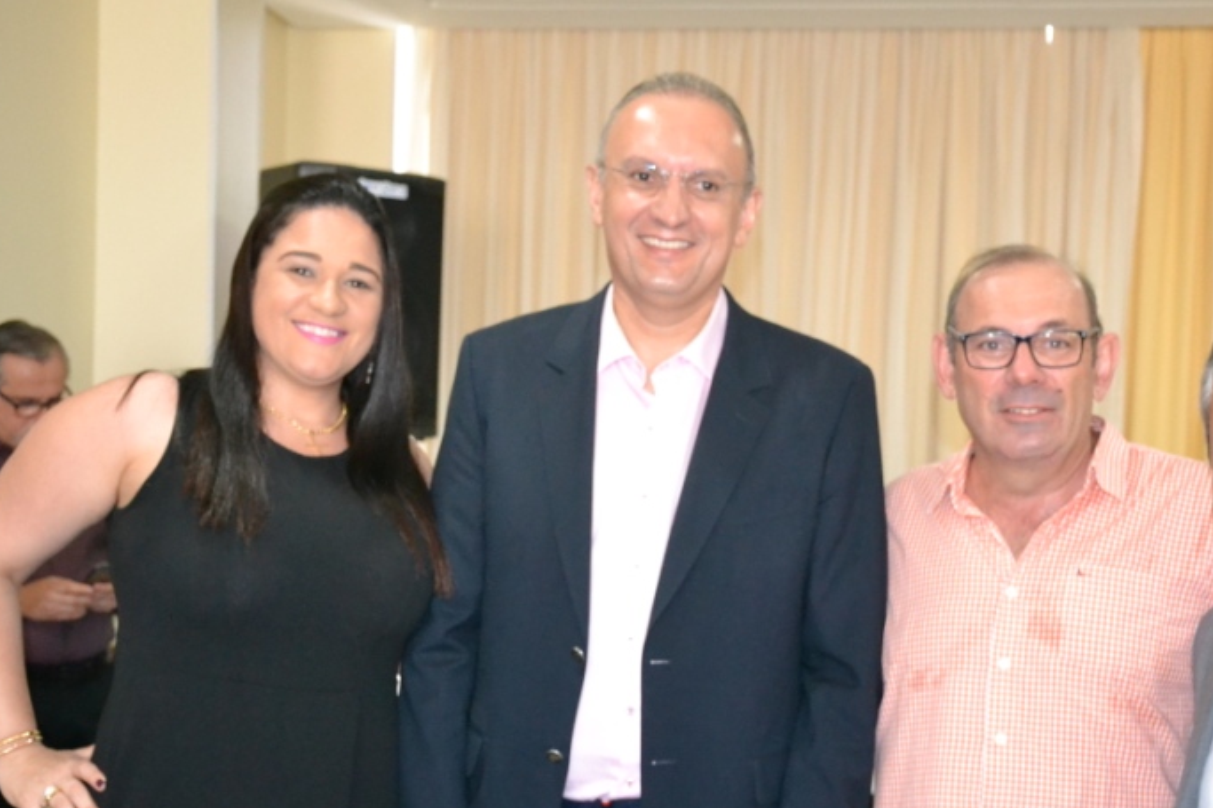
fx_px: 2046
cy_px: 560
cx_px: 741
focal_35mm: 61
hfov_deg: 32.9
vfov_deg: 22.2
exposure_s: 1/60
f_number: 4
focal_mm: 27
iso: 3200
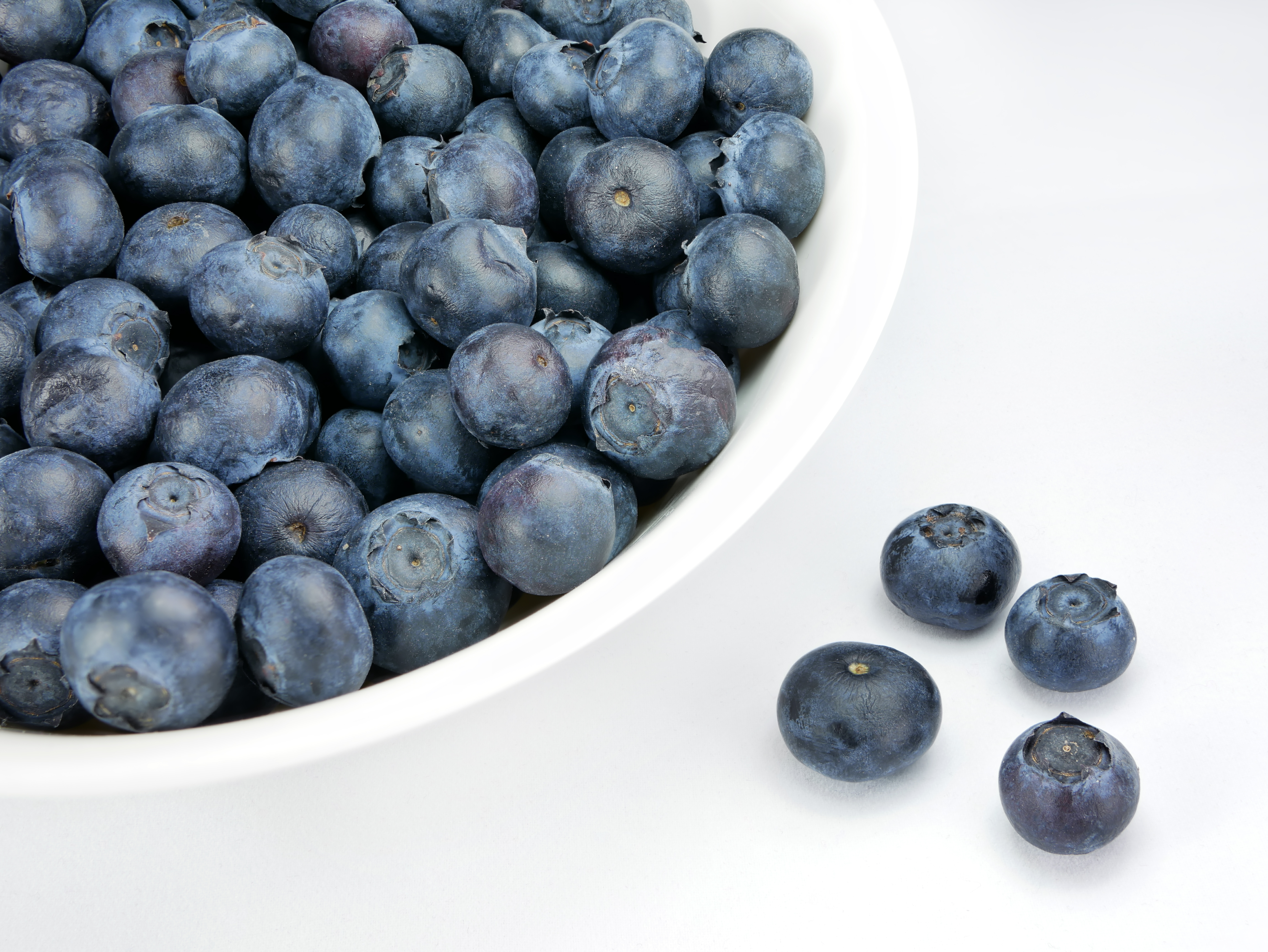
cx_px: 634
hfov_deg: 38.2
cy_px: 476
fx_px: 1832
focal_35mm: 50
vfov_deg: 29.1
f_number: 5
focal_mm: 25
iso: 200
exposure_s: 1/100
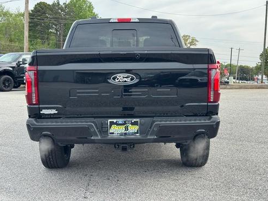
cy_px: 99
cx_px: 133
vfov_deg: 29.7
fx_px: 379
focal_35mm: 49
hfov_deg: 38.9
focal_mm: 6.76
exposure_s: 1/1059
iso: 64
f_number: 1.78
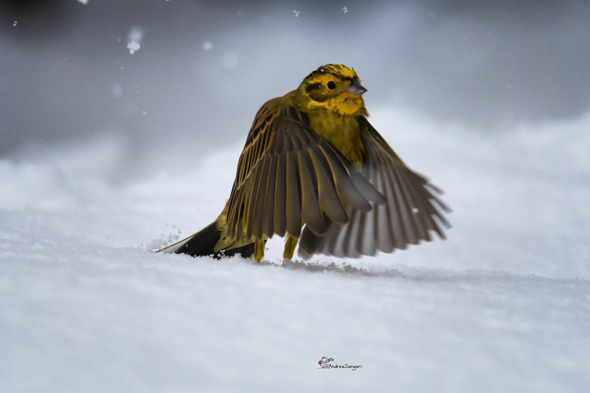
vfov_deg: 1.5
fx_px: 14749
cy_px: 196
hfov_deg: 2.3
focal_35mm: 900
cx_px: 295
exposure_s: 1/2000
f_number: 8
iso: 1000
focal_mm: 600
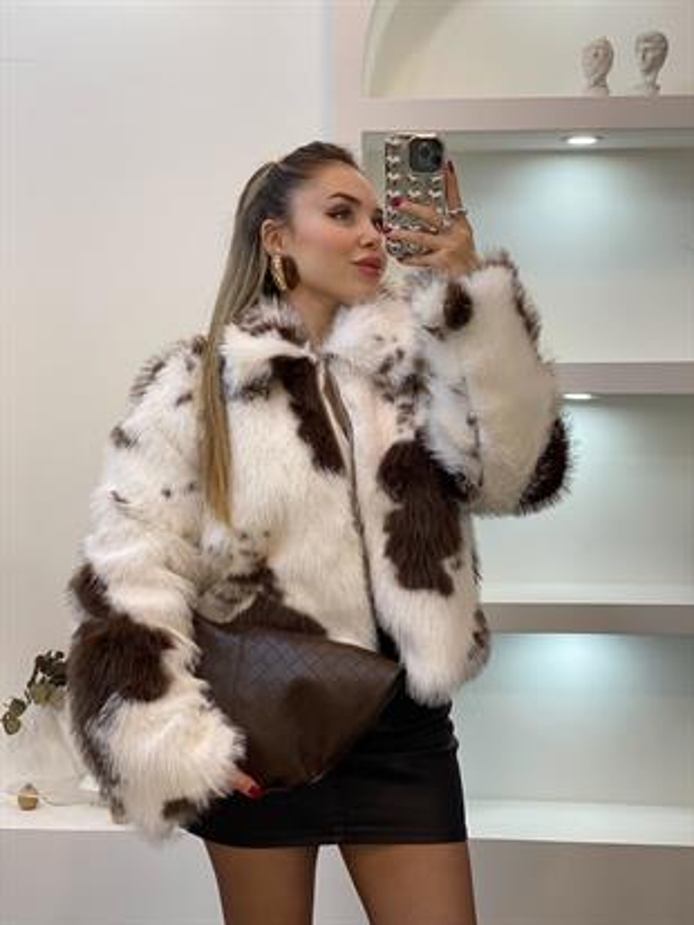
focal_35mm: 52
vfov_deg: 36.8
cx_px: 347
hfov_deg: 28.0
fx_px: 1389
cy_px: 462
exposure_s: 1/100
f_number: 2
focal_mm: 6
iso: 80
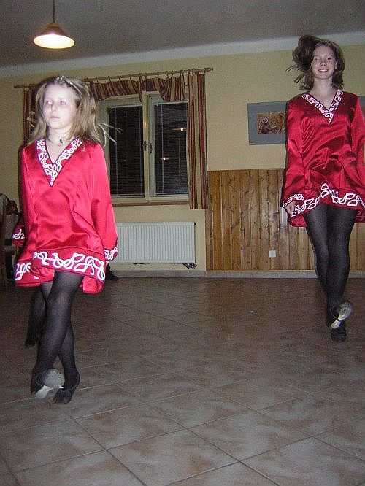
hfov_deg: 39.7
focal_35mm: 36
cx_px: 182
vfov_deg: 51.3
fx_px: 506
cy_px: 243
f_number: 2.6
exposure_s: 1/60.1
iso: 200
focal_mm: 4.7
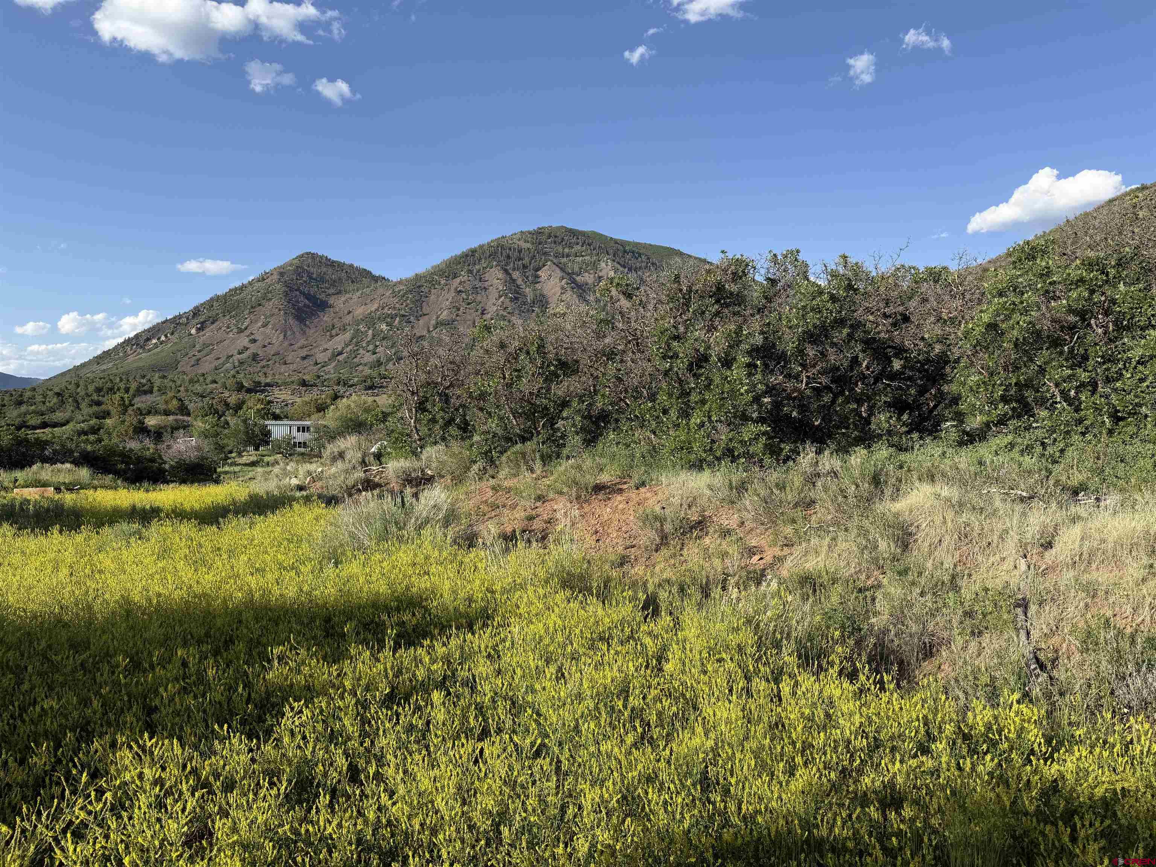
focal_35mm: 24
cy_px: 434
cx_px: 578
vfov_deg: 56.8
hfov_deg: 71.6
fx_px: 801
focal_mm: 6.76
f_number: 1.78
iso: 80
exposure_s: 1/2611
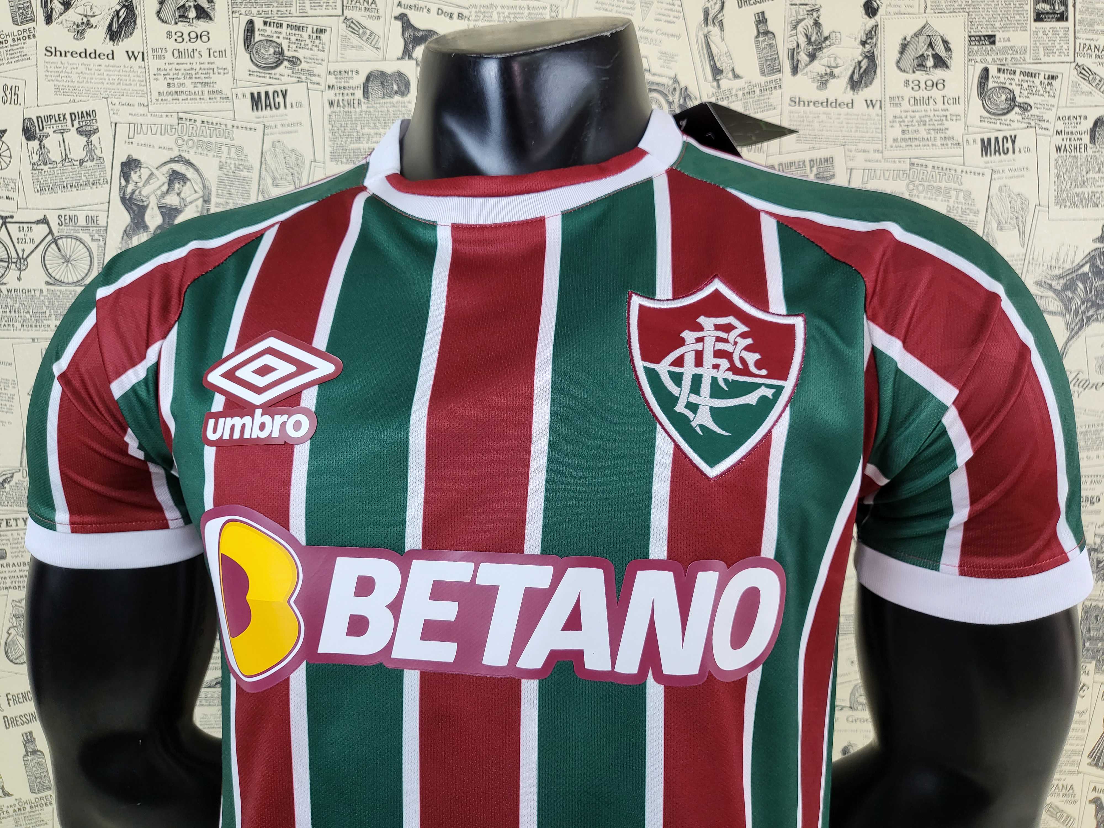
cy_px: 414
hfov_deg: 67.3
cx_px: 552
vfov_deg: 53.1
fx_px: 829
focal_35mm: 26
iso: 100
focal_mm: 4.25
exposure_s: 1/100
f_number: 1.8
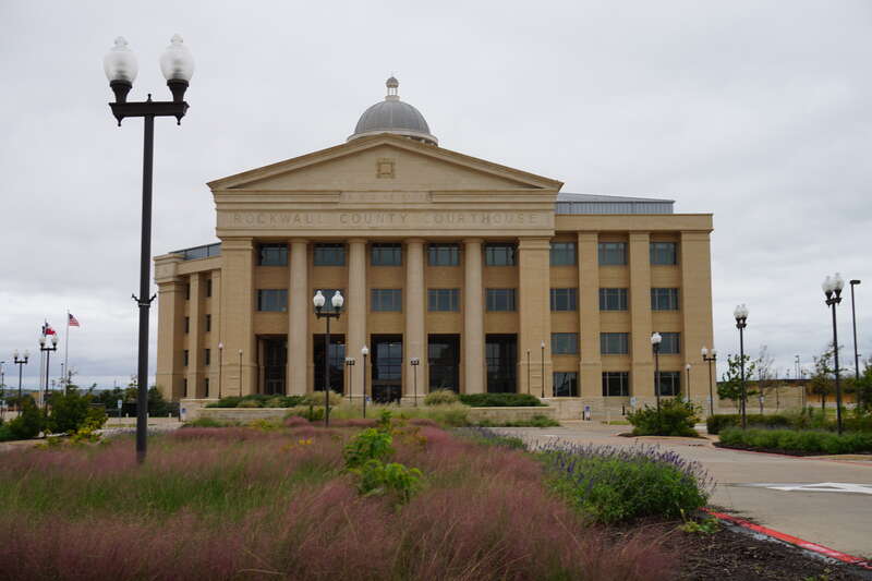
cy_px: 290
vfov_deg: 34.2
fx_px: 944
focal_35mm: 39
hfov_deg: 49.6
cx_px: 436
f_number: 9
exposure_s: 1/100
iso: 100
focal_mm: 26
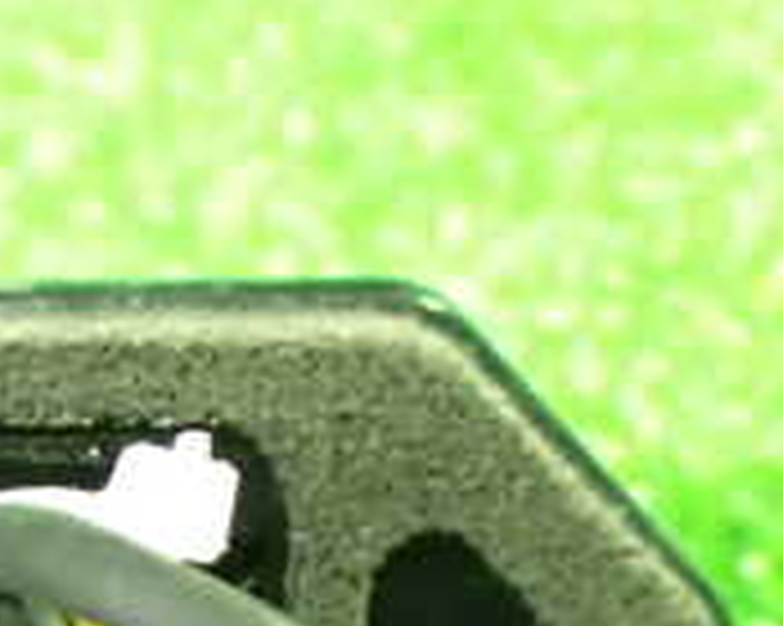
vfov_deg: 14.5
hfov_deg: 18.4
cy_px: 856
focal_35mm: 101
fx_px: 2339
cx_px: -58
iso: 1600
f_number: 2.3
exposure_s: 1/25
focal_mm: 5.4
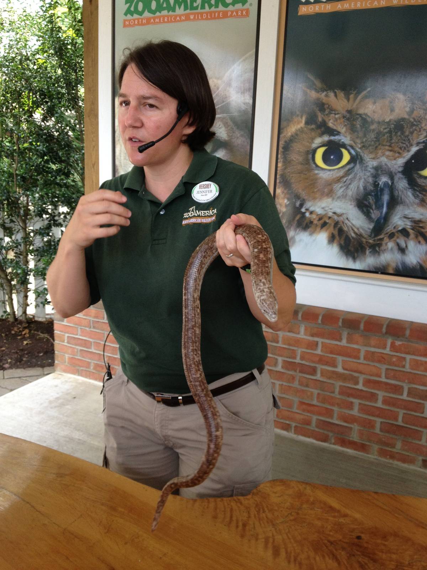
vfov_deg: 52.6
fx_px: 576
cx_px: 214
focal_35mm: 35
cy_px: 285
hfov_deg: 40.7
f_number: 2.4
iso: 64
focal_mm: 4.28
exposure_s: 1/120
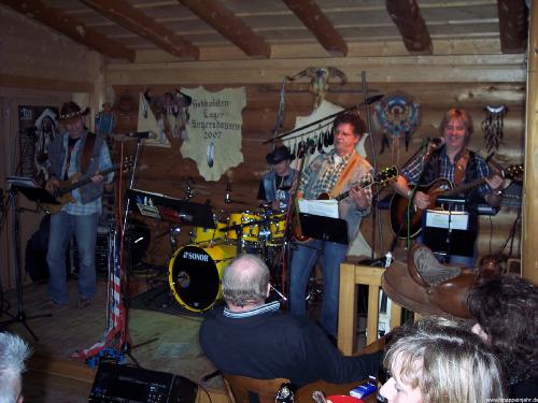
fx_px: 606
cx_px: 269
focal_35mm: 39
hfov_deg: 47.9
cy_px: 202
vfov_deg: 36.8
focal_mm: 8
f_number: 2.8
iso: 100
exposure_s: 1/60
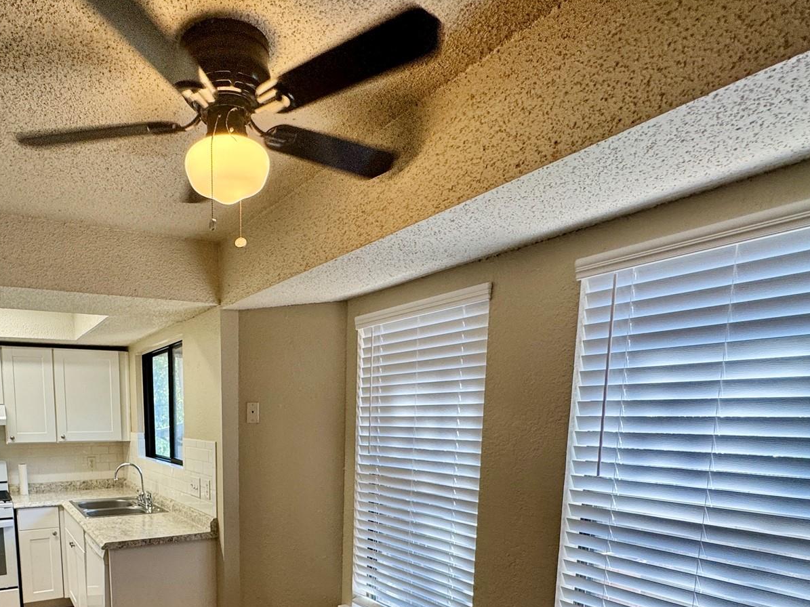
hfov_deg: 68.9
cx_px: 250
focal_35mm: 24
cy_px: 501
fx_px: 562
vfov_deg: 52.4
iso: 100
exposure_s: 1/120
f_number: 2.2
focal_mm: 2.22
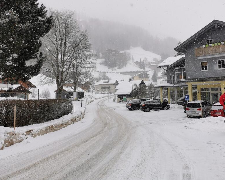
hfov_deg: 51.5
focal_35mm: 35
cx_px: 110
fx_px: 233
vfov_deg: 42.0
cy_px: 72
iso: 50
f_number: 1.8
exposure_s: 1/1099
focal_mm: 5.58
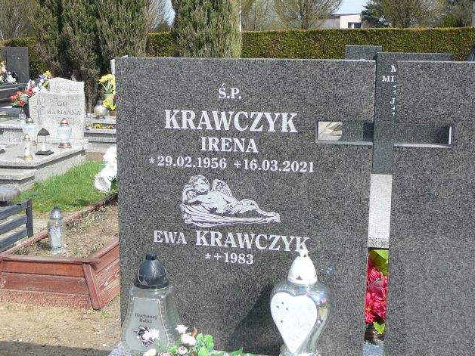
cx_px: 234
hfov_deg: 36.2
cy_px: 176
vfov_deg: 27.5
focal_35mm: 53
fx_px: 727
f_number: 3.4
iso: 80
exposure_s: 1/640
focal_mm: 7.8
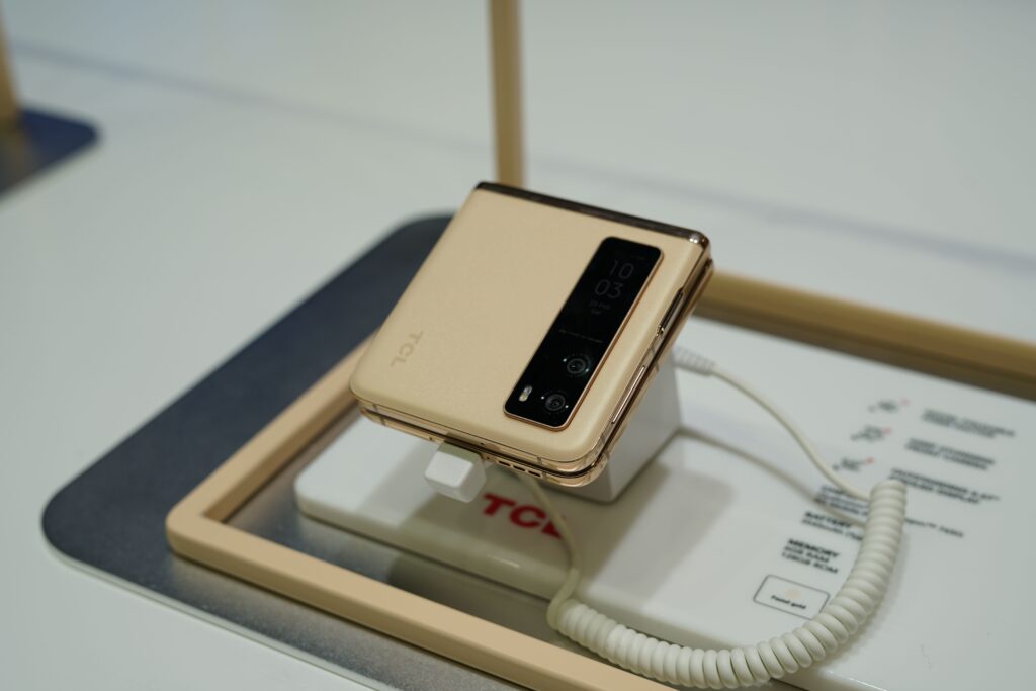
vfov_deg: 27.0
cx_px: 518
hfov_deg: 39.6
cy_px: 346
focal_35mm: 50
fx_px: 1439
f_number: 4.5
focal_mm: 50
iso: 100
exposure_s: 1/80
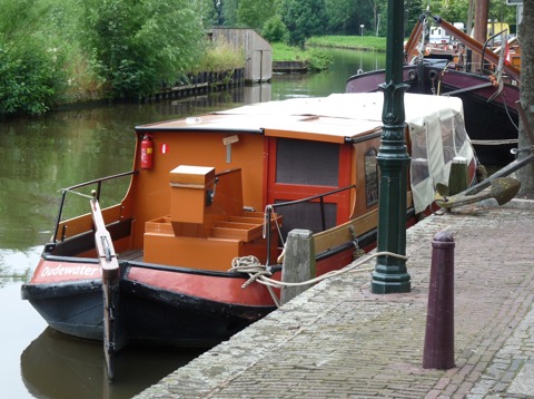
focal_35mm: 91
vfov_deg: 16.2
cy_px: 200
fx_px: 1401
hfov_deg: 21.6
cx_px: 267
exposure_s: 1/100
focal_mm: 16.1
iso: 100
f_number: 3.4
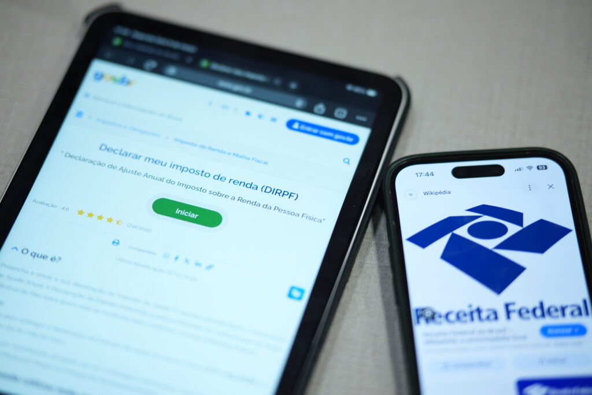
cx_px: 296
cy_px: 198
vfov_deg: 12.2
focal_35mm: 112
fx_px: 1850
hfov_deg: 18.2
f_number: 1.2
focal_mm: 75
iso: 100
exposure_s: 1/60
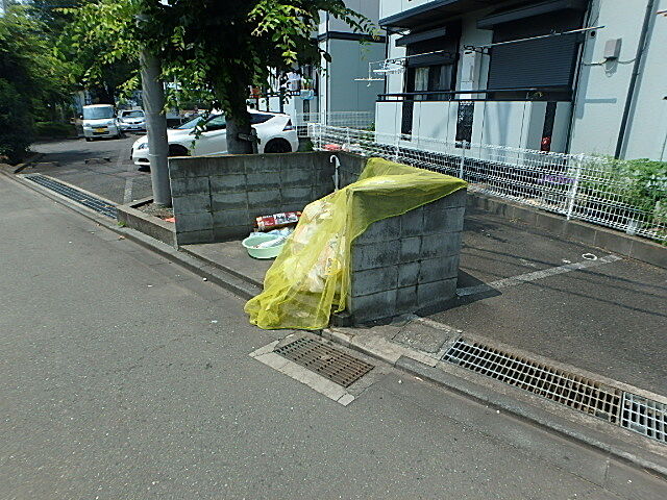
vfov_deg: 63.4
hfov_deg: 79.0
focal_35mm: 21
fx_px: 405
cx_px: 334
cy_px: 250
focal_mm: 3.7
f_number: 6
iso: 125
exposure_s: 1/500
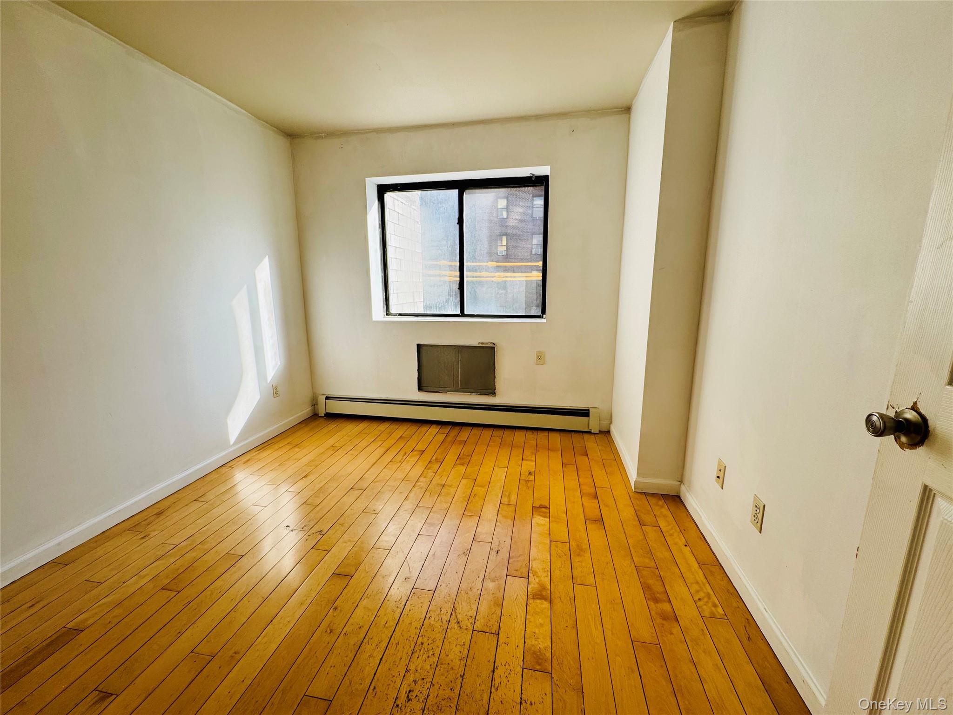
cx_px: 476
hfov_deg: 102.1
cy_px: 358
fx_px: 385
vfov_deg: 85.7
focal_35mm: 14
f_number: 2.2
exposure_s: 1/290
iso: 40
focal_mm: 2.22
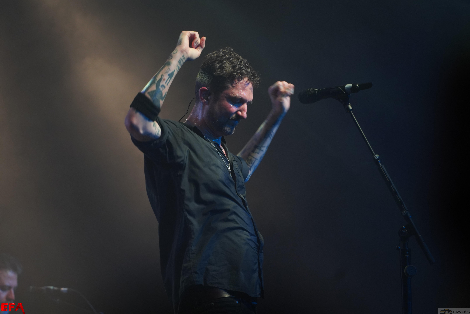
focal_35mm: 201
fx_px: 2624
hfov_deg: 10.2
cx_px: 233
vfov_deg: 6.8
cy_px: 155
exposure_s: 1/200
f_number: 4
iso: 2000
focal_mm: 180
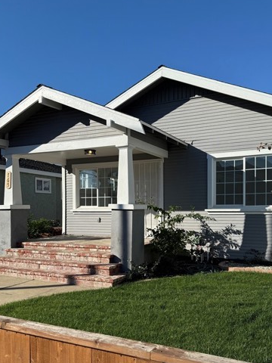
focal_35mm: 32
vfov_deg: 56.6
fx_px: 335
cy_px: 209
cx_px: 159
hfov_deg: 44.0
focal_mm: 6.76
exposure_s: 1/5714
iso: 80
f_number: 1.78
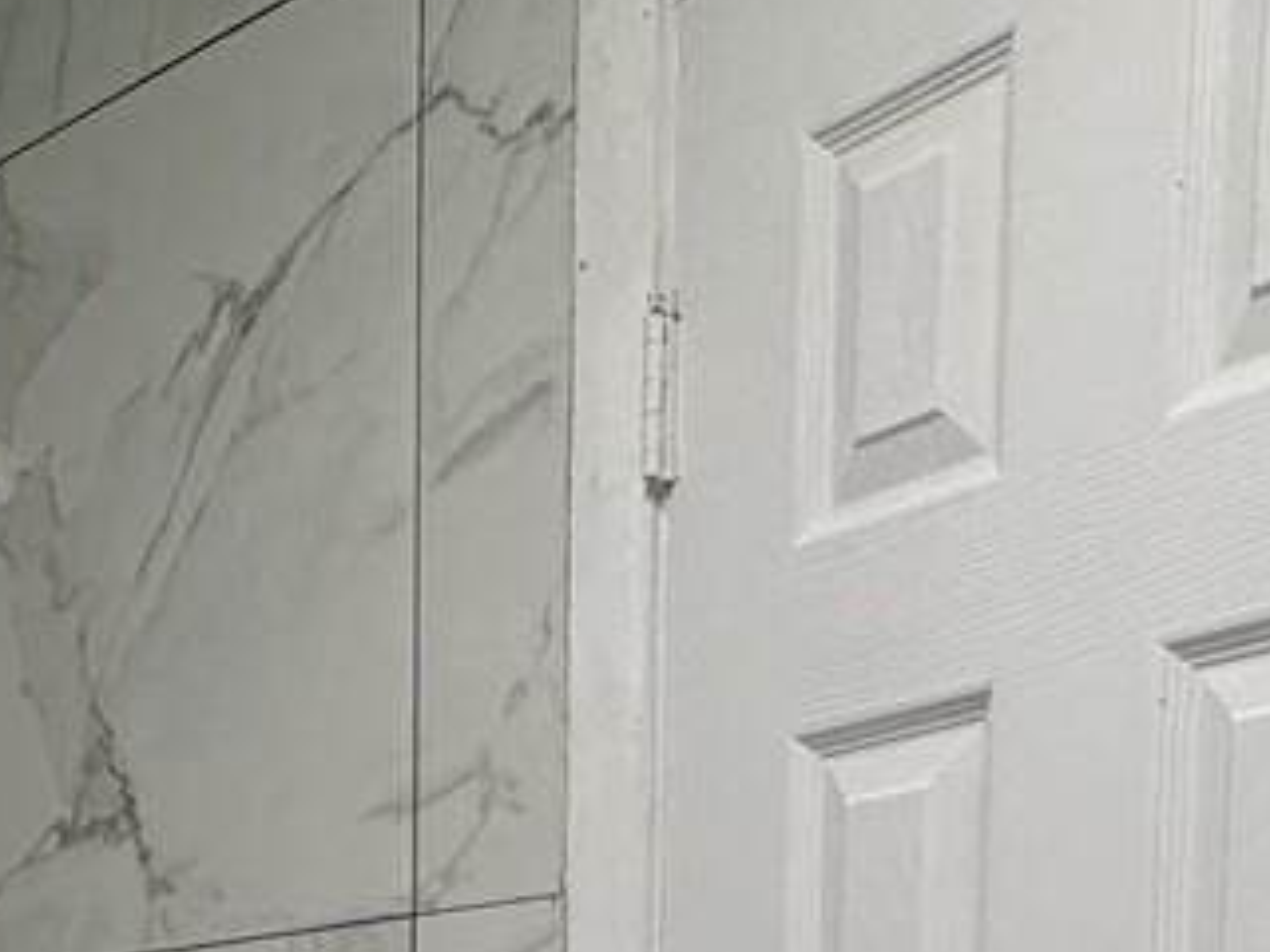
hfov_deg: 27.1
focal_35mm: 70
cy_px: 1618
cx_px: 198
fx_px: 2568
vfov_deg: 17.7
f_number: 2.2
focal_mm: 2.22
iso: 100
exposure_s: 1/120
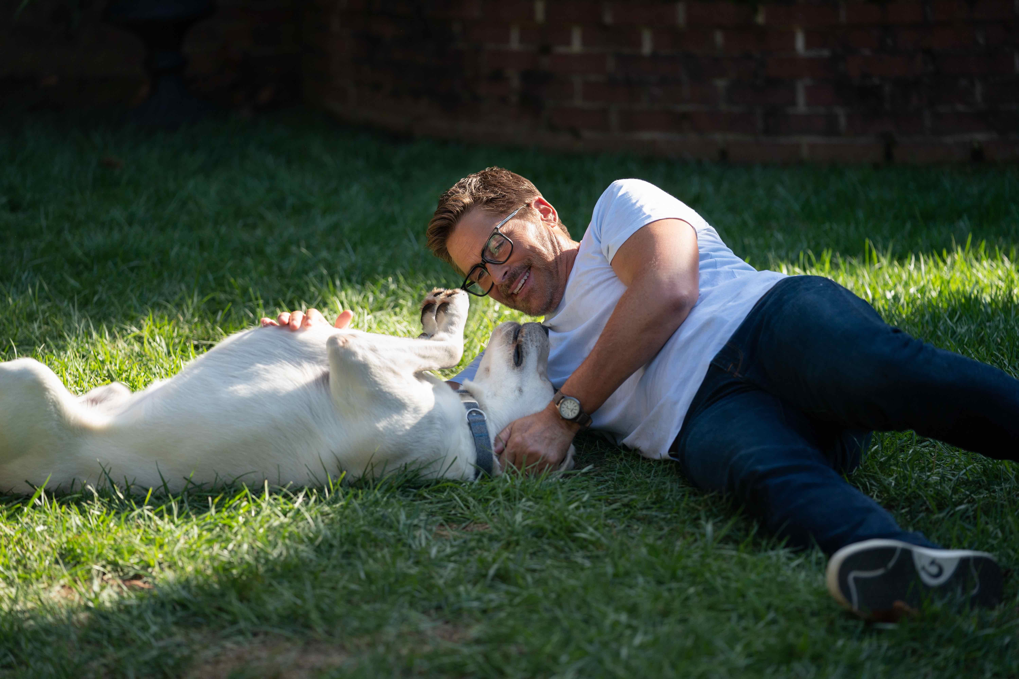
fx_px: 3878
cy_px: 340
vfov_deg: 10.0
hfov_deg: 15.0
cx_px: 510
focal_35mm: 137
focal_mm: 137
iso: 320
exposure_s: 1/1250
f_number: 2.8
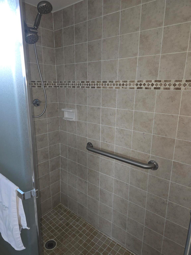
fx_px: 169
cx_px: 96
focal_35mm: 23
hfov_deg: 58.9
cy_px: 128
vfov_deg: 73.9
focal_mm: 6.3
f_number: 1.7
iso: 100
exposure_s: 1/60
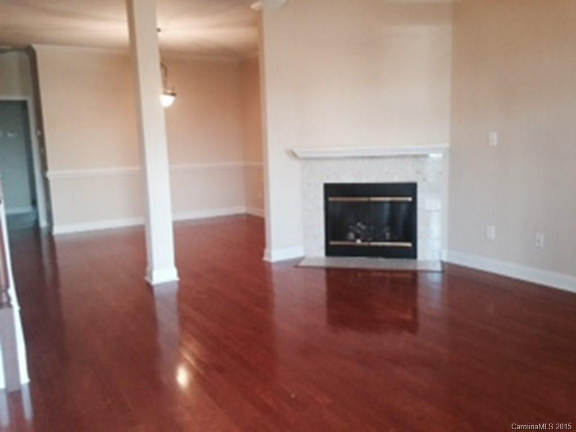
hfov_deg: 55.4
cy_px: 216
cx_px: 288
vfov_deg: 42.9
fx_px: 549
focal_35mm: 33
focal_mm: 4.12
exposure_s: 1/20
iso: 160
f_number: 2.4
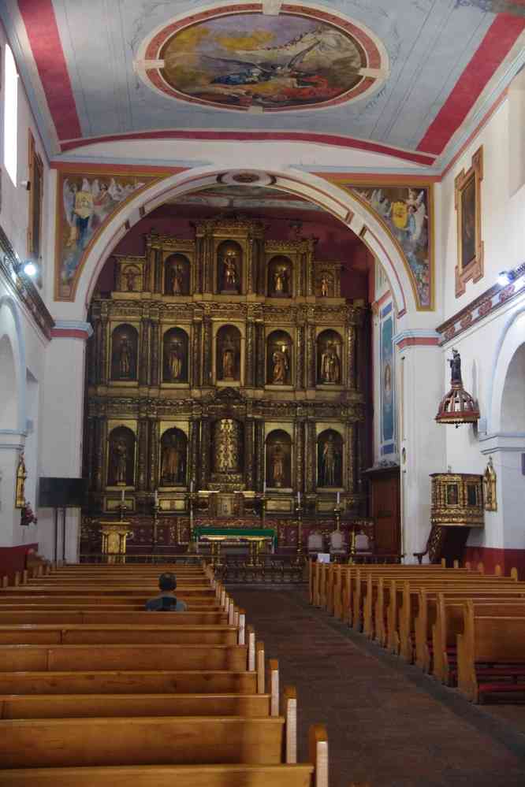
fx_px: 1072
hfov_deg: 27.5
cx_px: 262
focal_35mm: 49
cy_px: 394
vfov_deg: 40.3
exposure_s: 1/13
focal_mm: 32.5
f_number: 4
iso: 3200
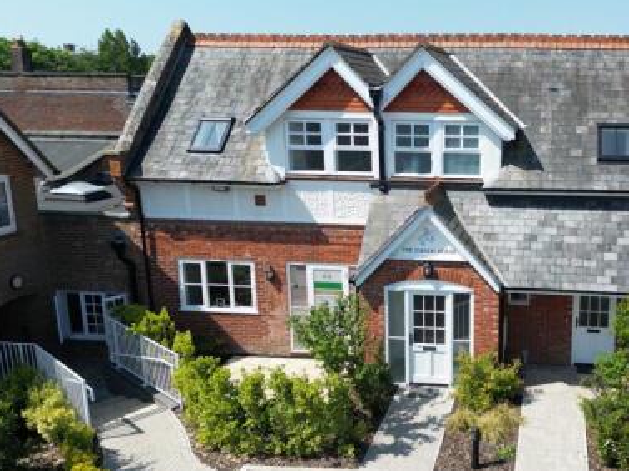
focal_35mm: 37
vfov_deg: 38.6
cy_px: 247
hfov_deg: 48.1
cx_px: 477
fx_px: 672
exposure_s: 1/2500
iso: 120
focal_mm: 6.72
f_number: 1.7
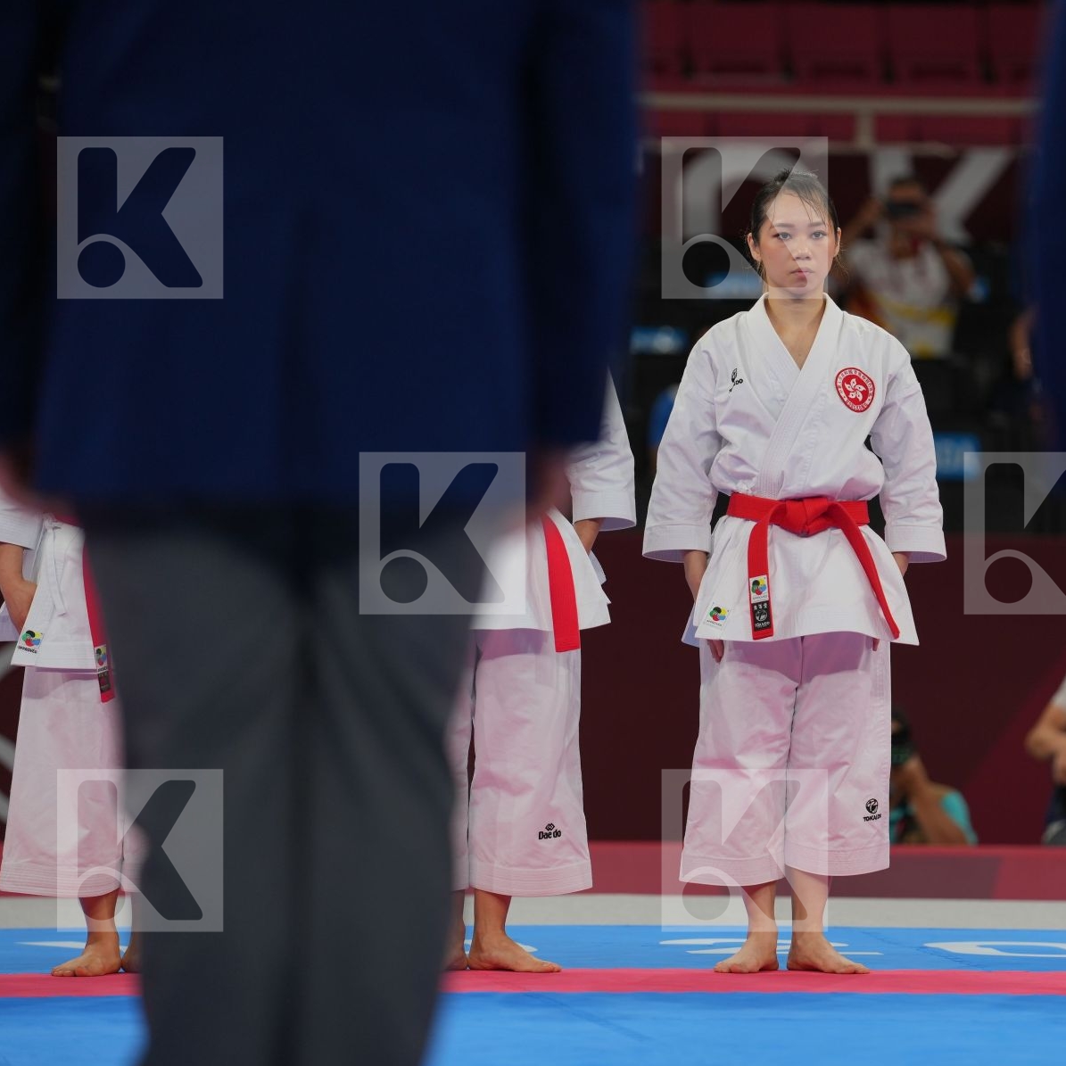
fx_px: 8919
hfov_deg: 6.8
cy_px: 533
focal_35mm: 256
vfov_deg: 6.8
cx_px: 745
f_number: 2.8
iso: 200
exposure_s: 1/500
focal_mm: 200
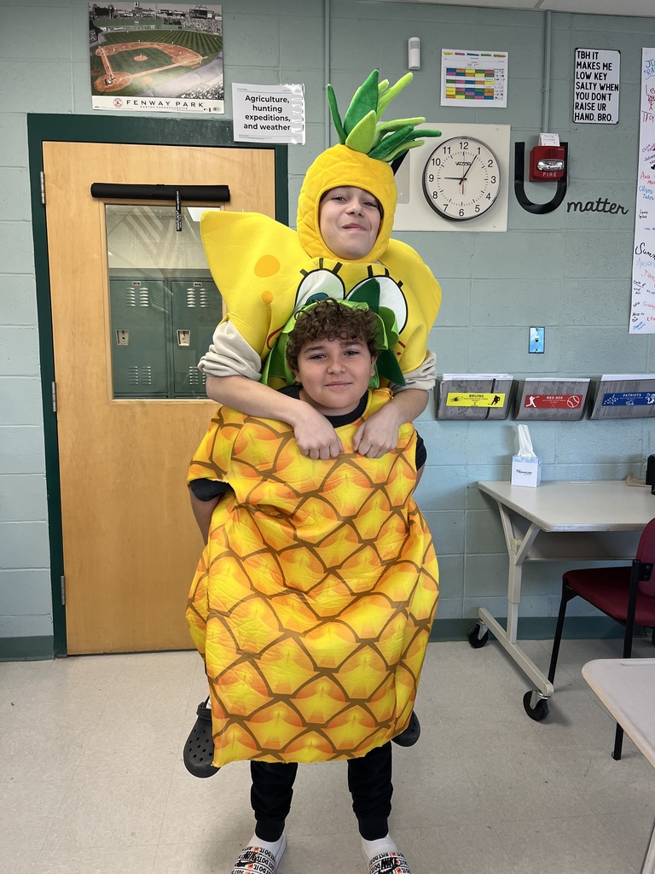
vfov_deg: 67.3
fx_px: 656
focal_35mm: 26
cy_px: 437
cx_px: 328
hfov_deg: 53.1
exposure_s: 1/116
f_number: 1.6
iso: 125
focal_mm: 5.1
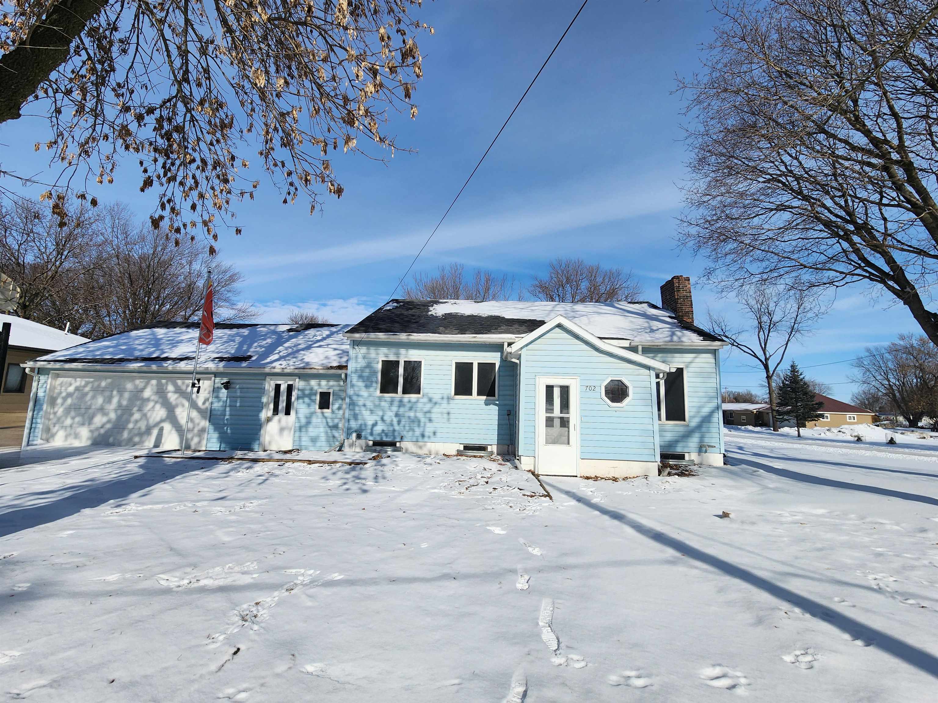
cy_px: 352
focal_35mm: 13
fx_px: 352
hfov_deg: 106.2
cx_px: 469
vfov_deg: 89.9
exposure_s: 1/4268
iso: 50
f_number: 2.2
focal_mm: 2.2
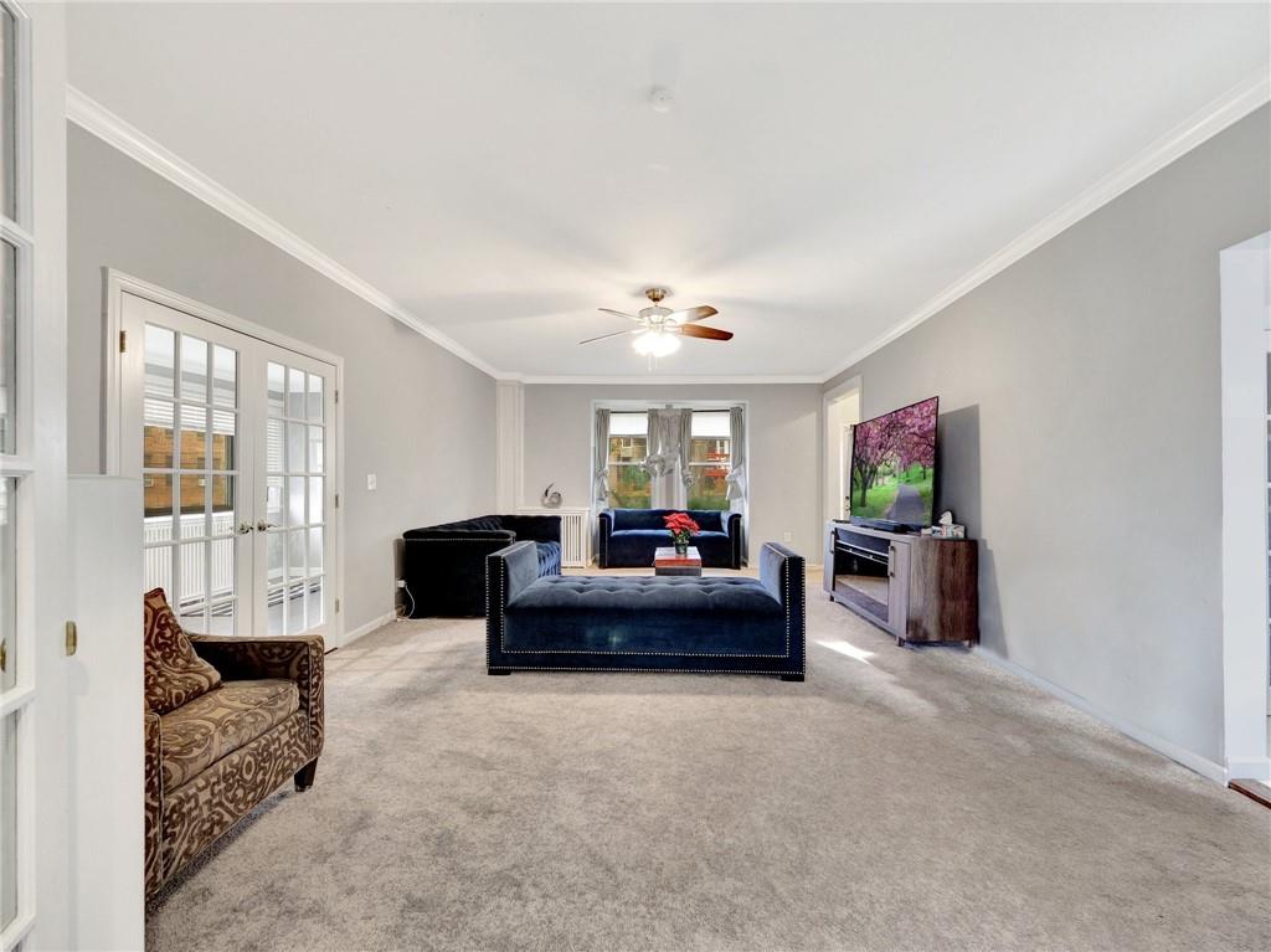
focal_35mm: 14
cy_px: 476
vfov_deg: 85.6
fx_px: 514
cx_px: 636
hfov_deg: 102.1
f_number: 5.6
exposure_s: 1/6
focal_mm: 7
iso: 400
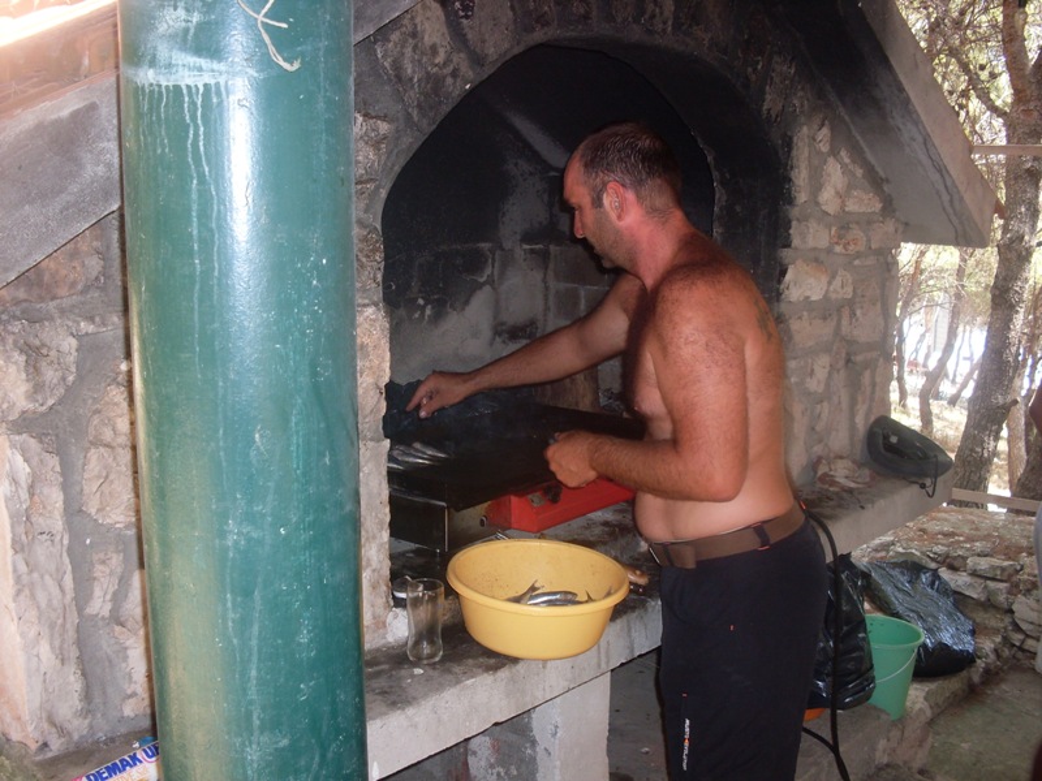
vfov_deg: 37.7
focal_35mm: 38
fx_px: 1144
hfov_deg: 49.0
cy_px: 390
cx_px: 521
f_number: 2.8
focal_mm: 6.3
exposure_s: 1/45
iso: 100
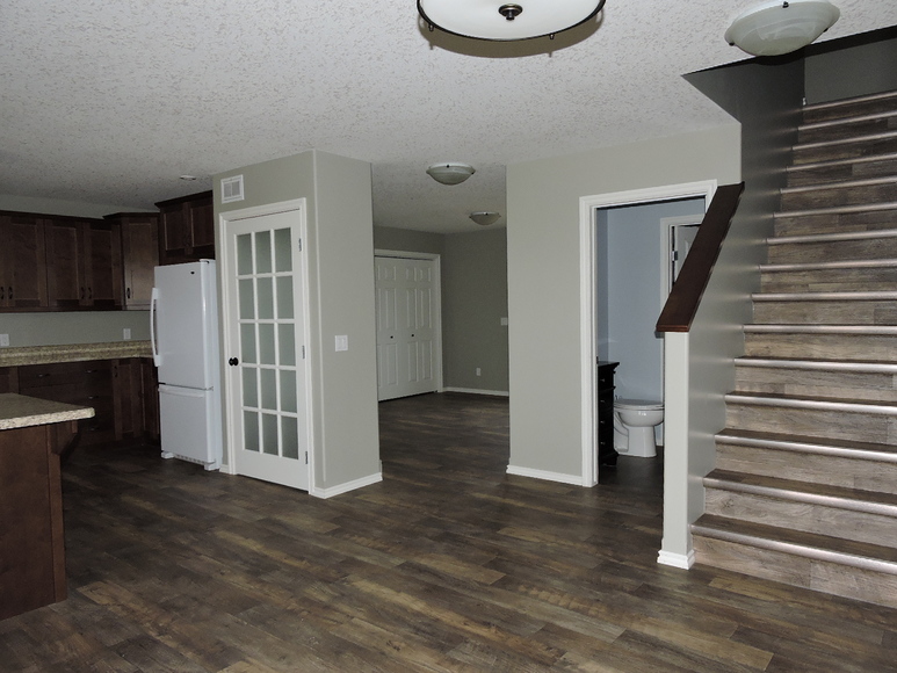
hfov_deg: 71.6
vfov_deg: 56.8
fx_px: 622
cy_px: 336
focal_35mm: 24
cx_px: 448
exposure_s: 1/30
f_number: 3.3
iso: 200
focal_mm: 4.3
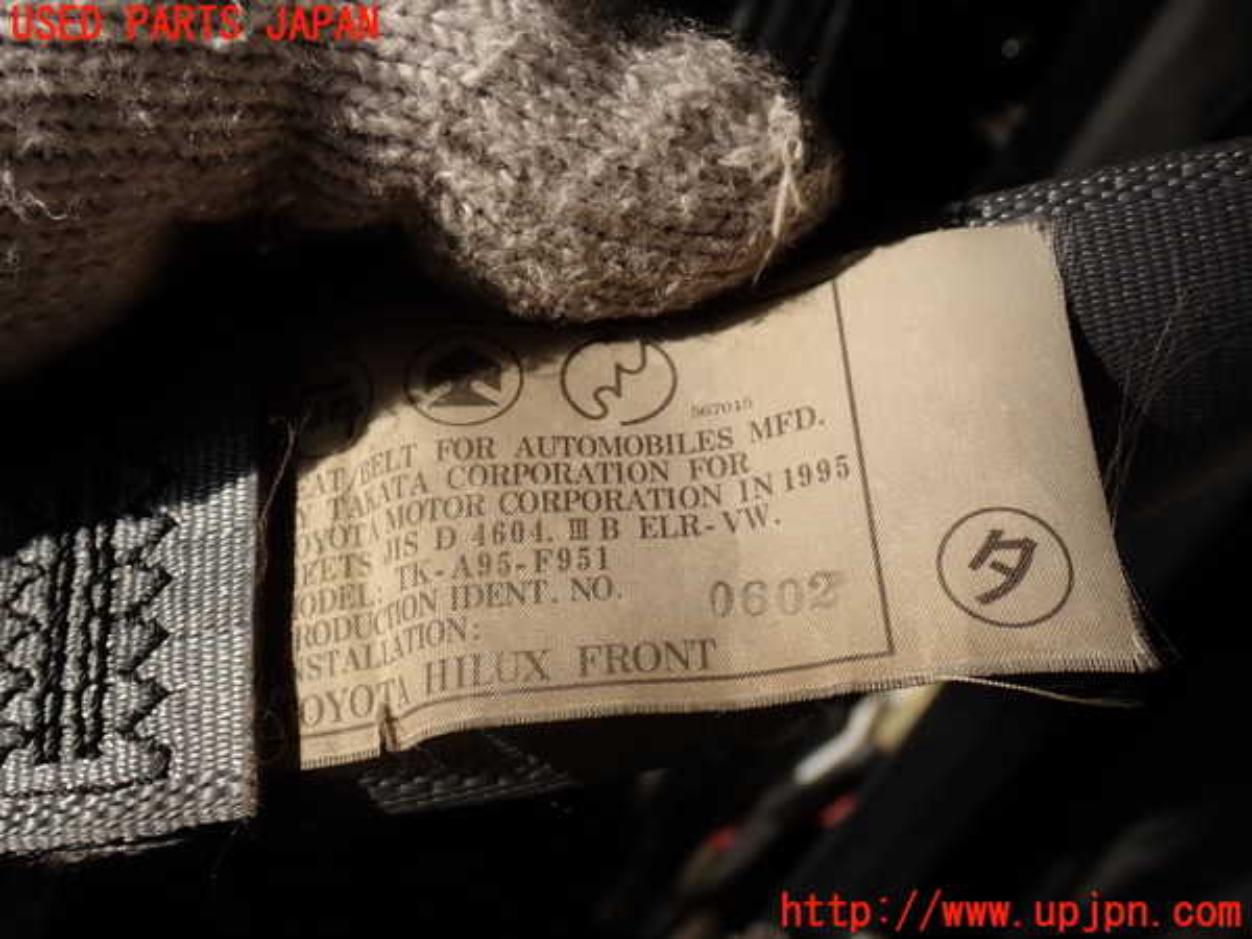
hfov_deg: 42.9
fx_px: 1591
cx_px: 626
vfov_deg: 32.9
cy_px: 470
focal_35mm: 44
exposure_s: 1/400
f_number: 4
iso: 100
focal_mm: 7.84
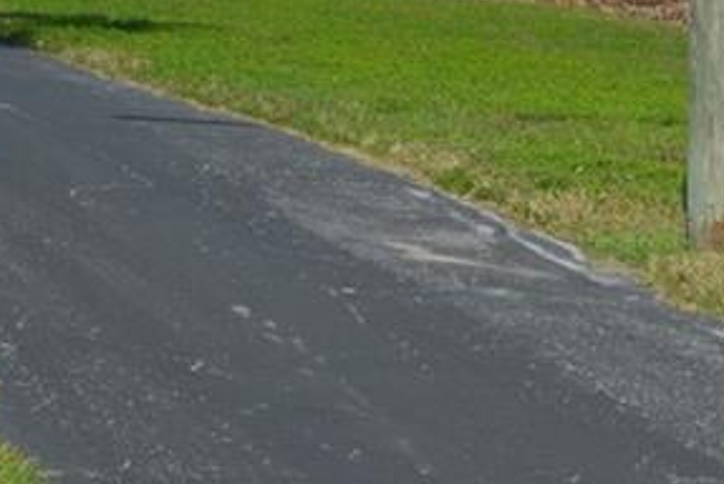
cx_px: 656
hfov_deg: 7.7
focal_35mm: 267
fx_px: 5375
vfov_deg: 5.2
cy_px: 150
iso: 100
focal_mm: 32
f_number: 8
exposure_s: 1/250
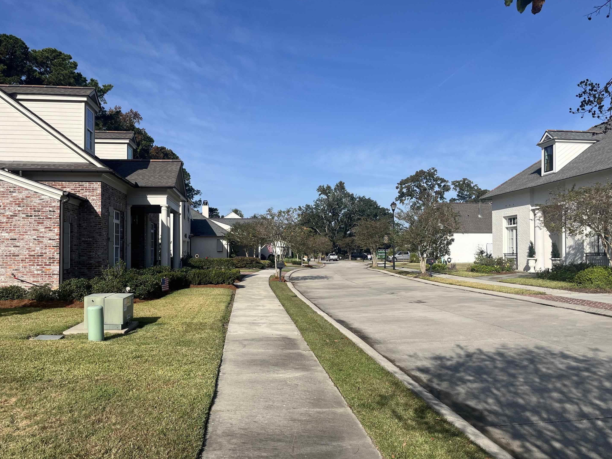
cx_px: 287
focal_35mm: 28
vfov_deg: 49.7
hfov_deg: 63.4
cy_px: 242
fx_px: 495
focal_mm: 5.1
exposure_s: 1/5319
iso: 50
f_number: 1.6
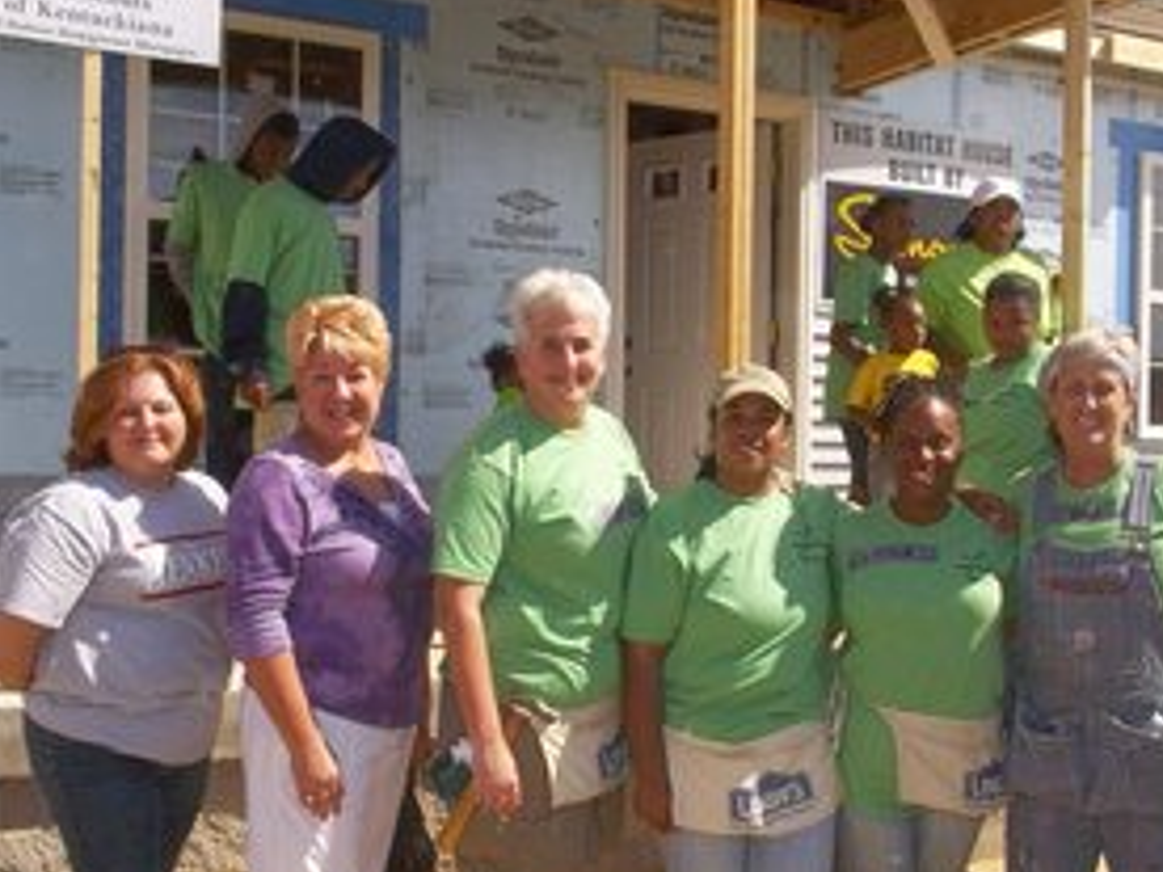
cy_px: 465
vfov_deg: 35.1
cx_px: 678
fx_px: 1377
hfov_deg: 45.6
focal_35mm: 41
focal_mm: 4.1
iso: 80
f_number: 5.6
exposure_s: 1/400
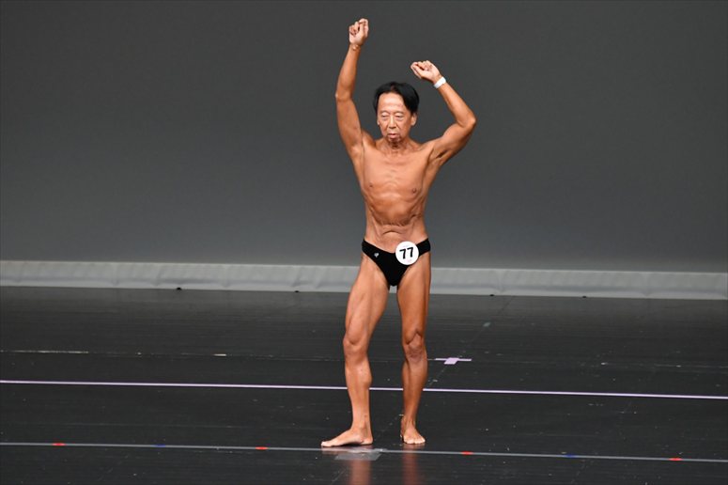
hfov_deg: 6.0
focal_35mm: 345
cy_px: 242
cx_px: 364
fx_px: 6973
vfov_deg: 4.0
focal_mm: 230
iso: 4000
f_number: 5.6
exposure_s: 1/400
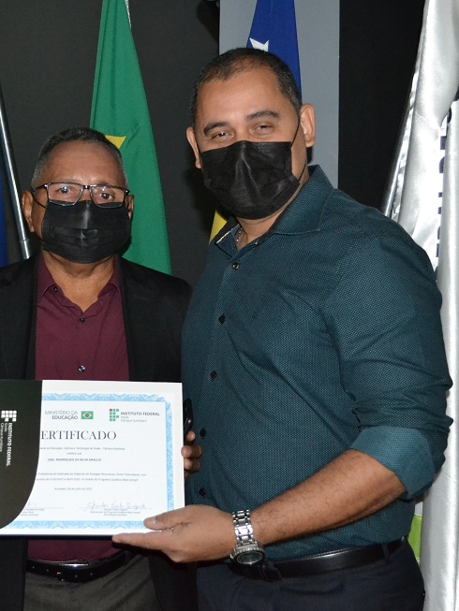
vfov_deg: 36.2
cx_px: 124
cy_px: 303
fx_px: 937
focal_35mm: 53
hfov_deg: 27.2
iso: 3200
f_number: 4
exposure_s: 1/60
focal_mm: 24
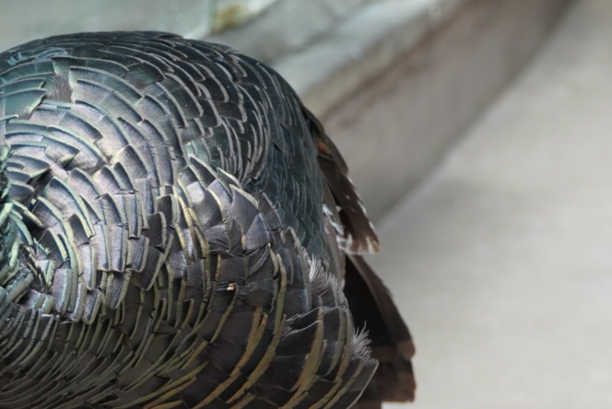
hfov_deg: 10.9
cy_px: 469
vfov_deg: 7.3
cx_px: 19
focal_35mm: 186
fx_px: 3168
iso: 500
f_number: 5
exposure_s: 1/160
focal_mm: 51
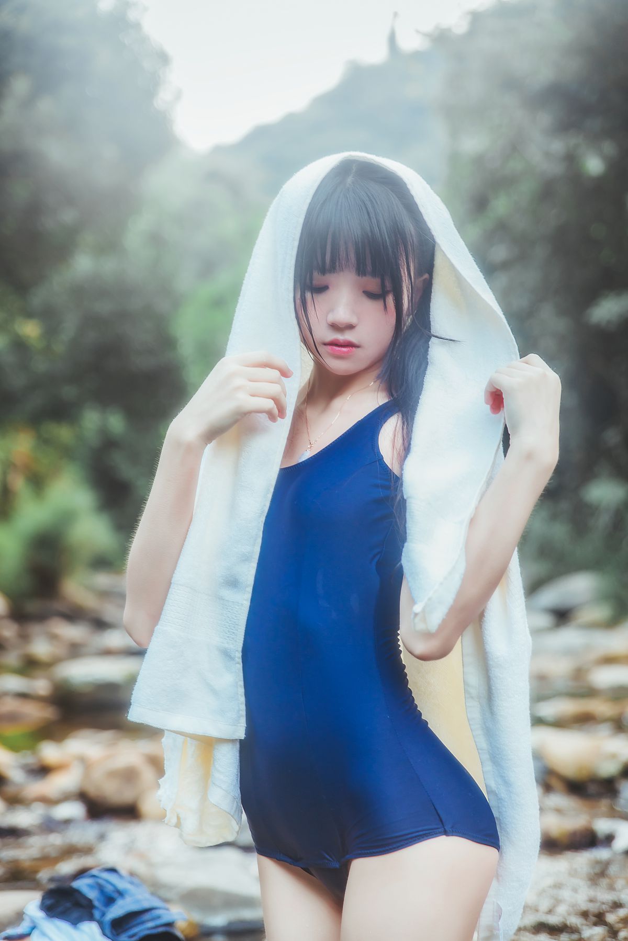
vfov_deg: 28.8
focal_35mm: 70
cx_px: 314
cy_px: 470
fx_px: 1831
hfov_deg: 19.5
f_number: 2.8
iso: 640
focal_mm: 70
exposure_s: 1/80
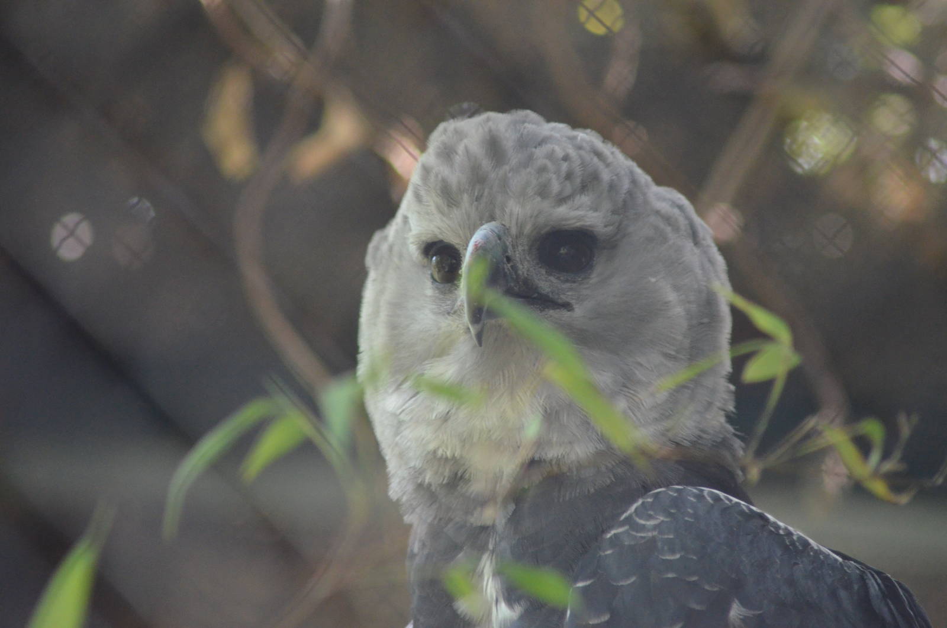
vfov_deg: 3.7
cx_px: 474
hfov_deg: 5.5
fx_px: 9845
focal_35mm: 375
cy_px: 314
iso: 2500
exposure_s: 1/500
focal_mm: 250
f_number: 5
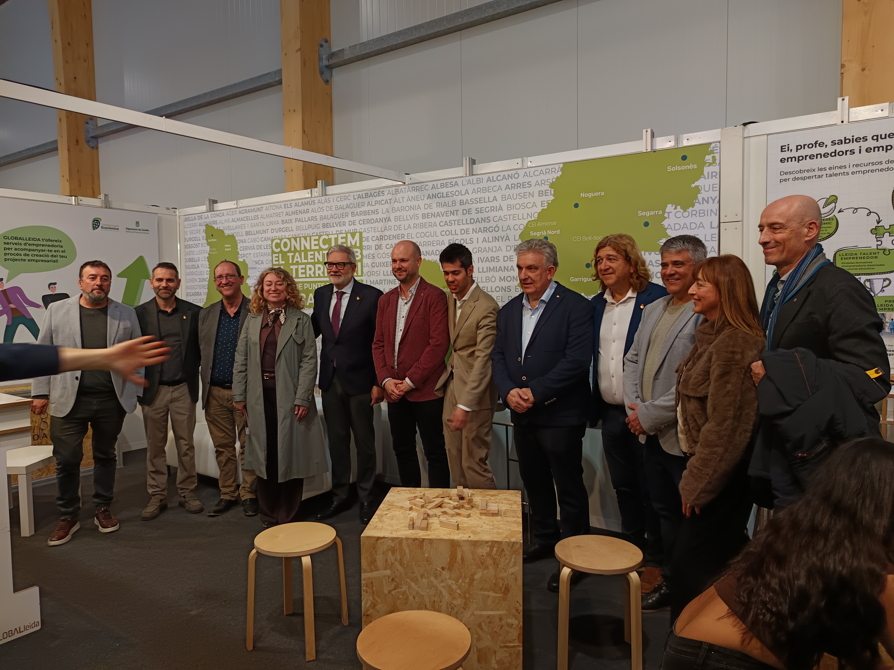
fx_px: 620
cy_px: 335
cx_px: 447
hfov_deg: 71.6
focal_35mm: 24
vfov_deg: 56.8
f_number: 1.7
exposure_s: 1/50
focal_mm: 5.31
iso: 214
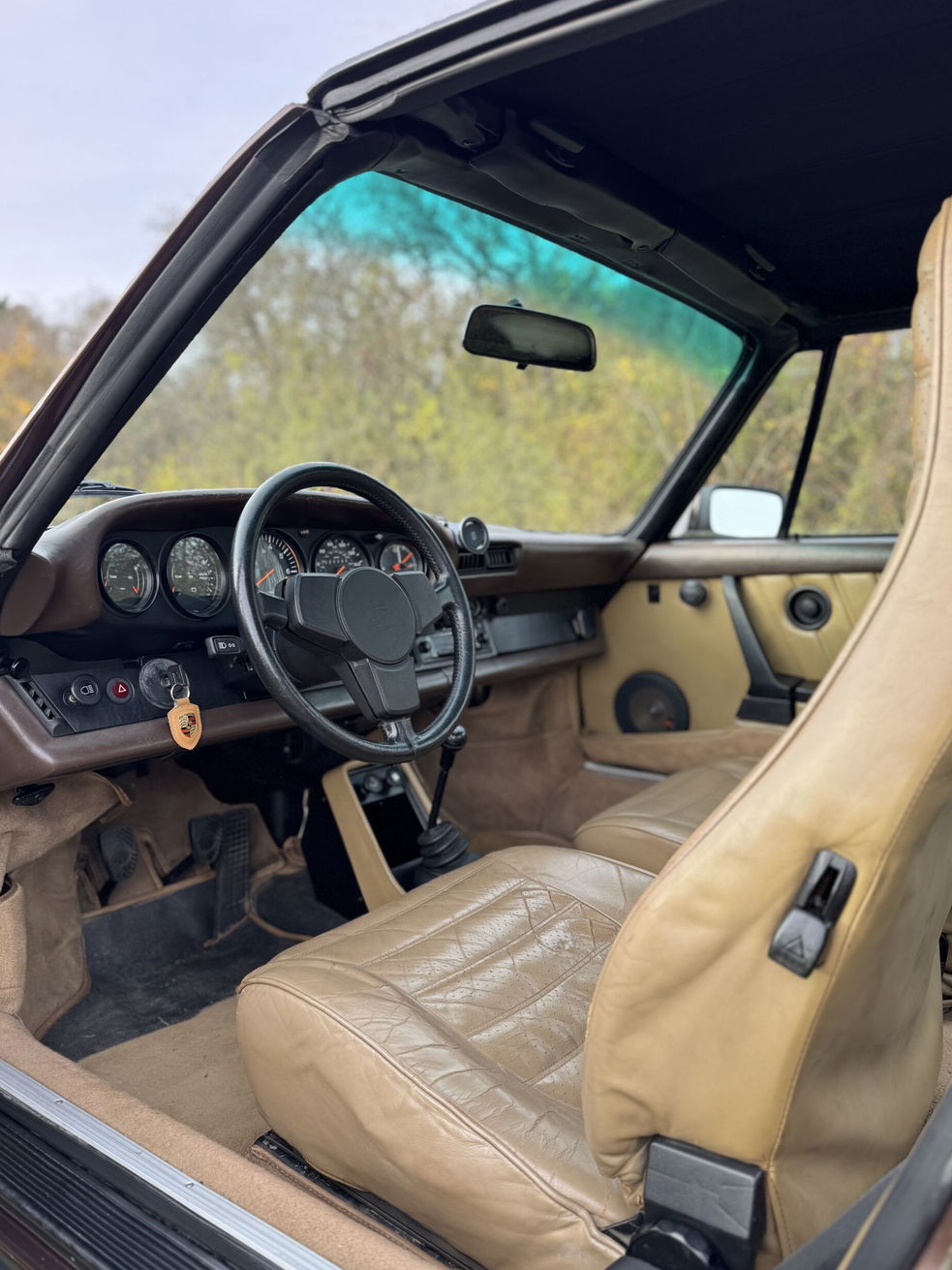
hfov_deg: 54.9
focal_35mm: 25
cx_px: 487
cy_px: 635
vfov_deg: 69.4
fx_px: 917
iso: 64
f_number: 1.78
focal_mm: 6.76
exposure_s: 1/230
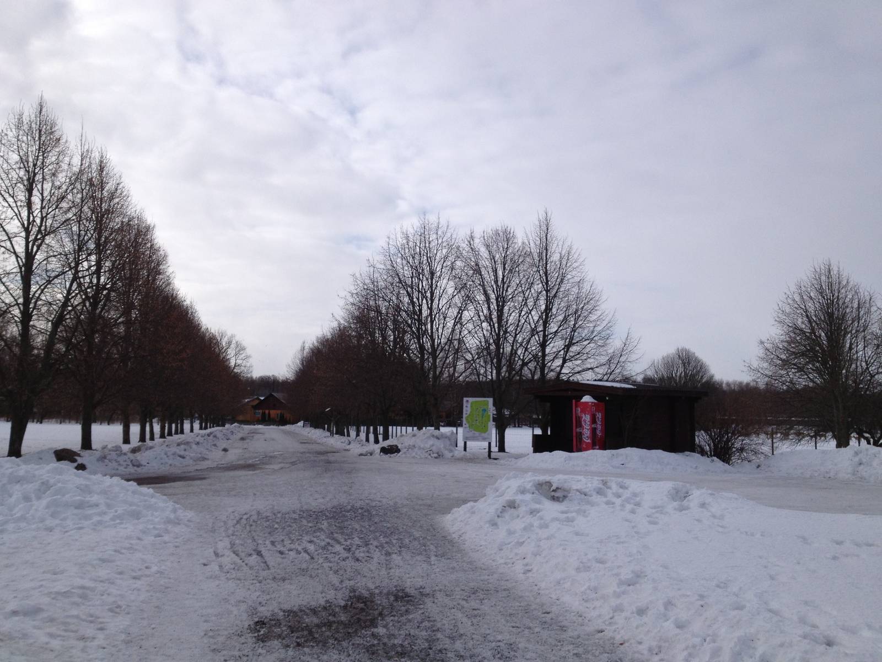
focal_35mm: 35
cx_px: 441
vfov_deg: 40.7
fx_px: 892
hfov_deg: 52.6
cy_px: 331
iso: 50
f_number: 2.4
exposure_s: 1/2907
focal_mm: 4.28
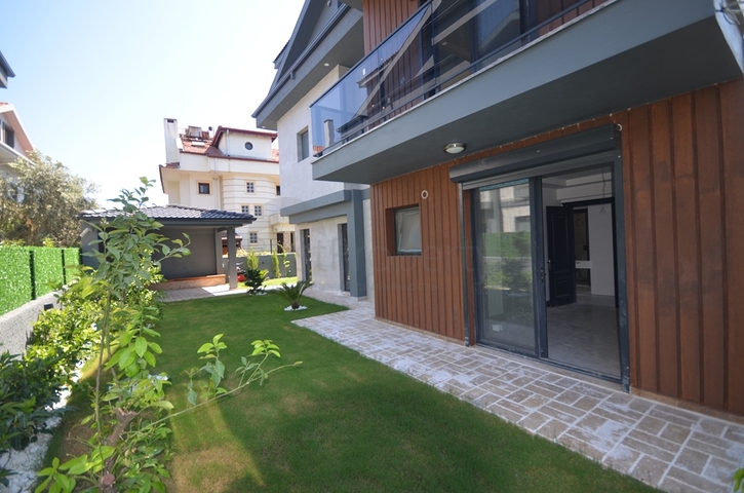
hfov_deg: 100.5
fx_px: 309
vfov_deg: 77.1
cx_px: 372
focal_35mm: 15
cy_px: 246
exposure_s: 1/200
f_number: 4
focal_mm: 10
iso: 110
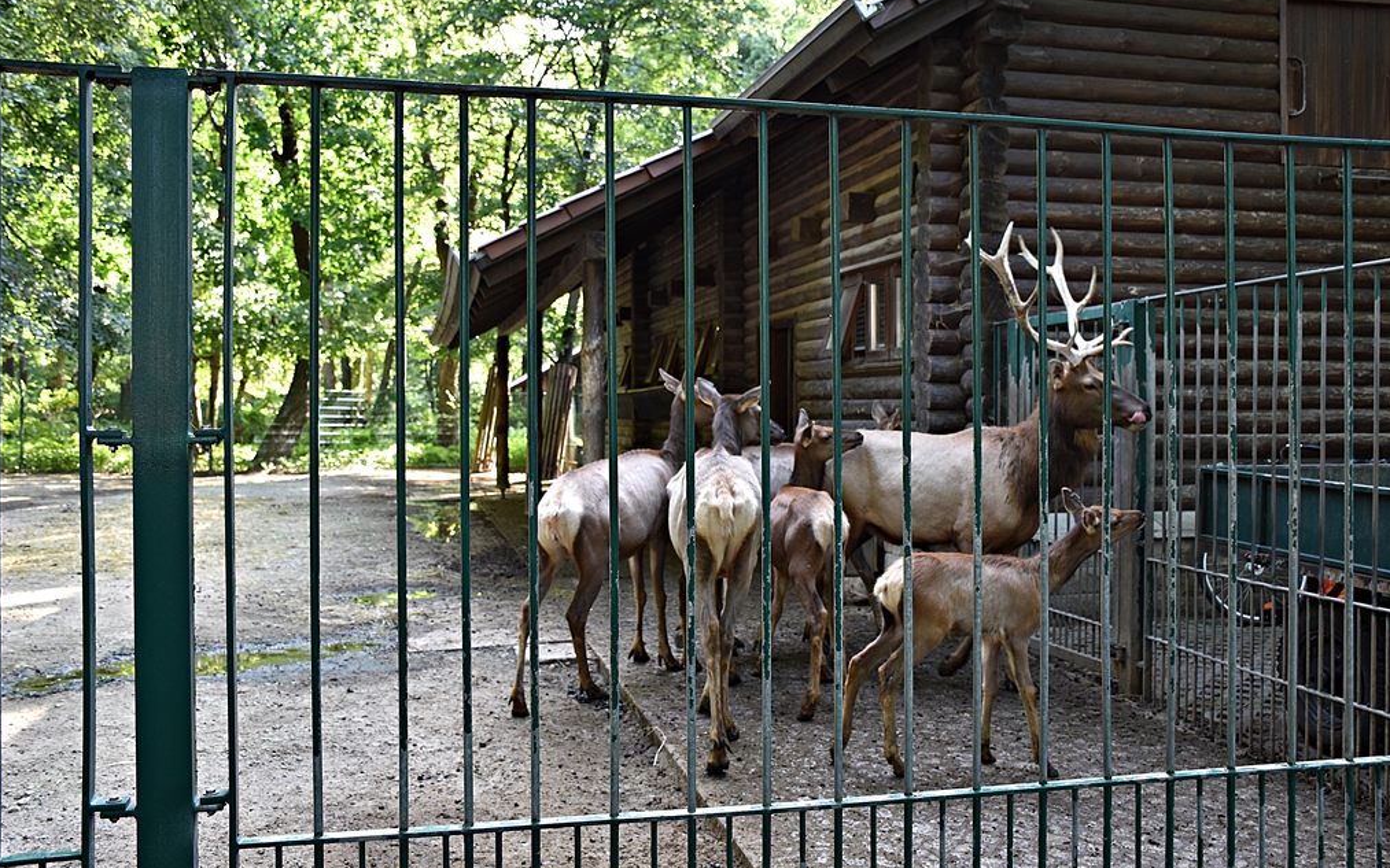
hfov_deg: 56.7
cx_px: 692
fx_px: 1288
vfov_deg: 37.3
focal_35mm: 34
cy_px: 424
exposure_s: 1/60
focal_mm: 22
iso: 400
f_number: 4
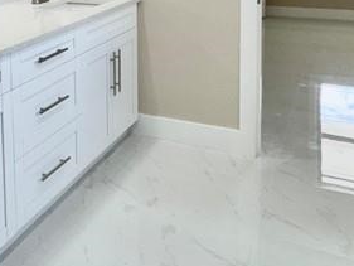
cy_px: -28
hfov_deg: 35.5
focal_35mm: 51
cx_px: 44
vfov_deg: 26.3
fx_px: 522
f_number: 2.2
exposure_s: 1/120
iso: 64
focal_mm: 2.22
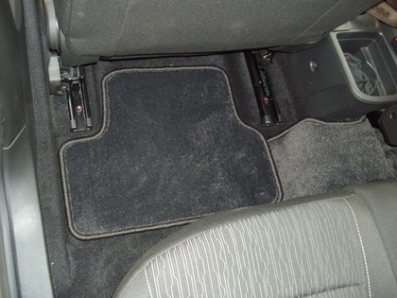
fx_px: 413
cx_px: 198
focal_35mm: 36
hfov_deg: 51.4
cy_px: 149
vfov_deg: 39.7
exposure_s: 1/50
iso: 160
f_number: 2.7
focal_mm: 6
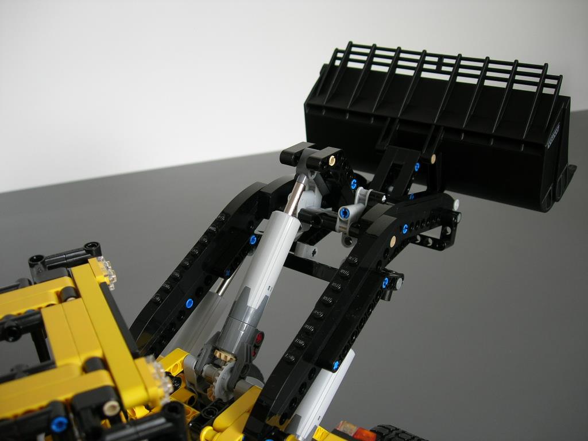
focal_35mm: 38
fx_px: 645
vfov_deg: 37.7
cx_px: 294
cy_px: 220
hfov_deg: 49.0
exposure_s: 1/56
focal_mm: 7.8
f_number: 2.8
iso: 64
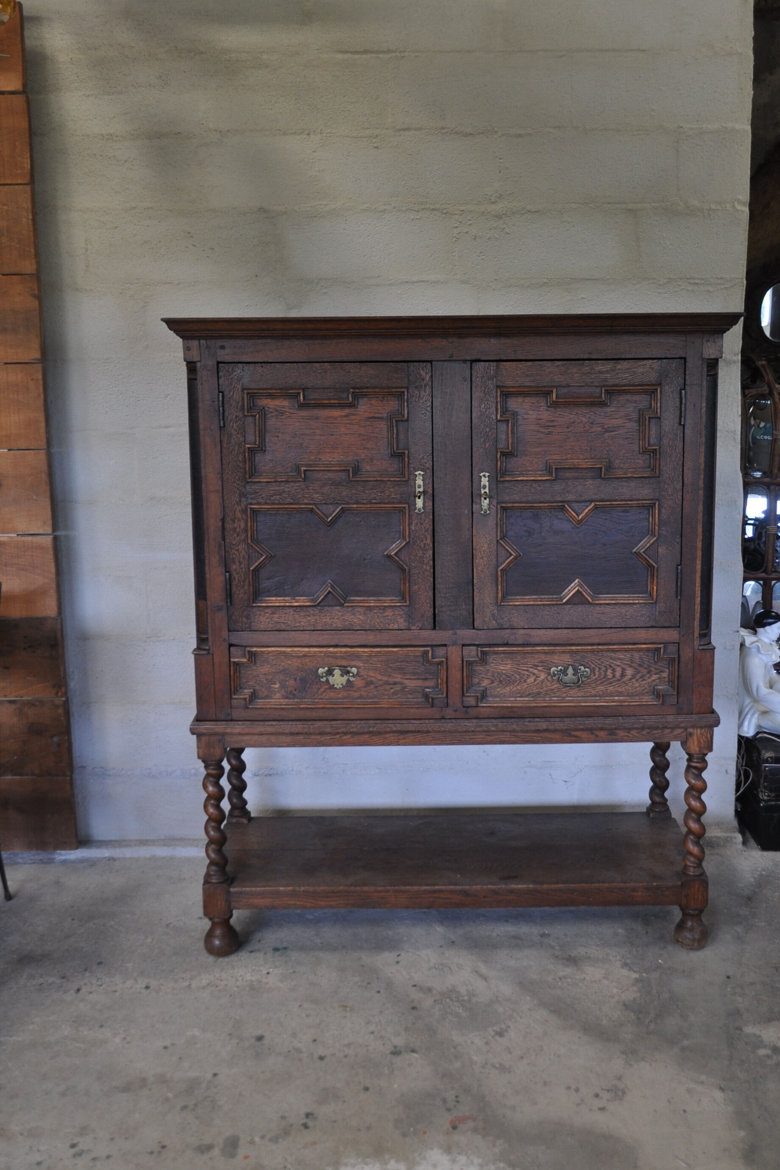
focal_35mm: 35
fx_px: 1137
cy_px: 542
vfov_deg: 54.4
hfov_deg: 37.8
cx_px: 440
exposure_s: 1/60
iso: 400
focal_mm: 20
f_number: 4
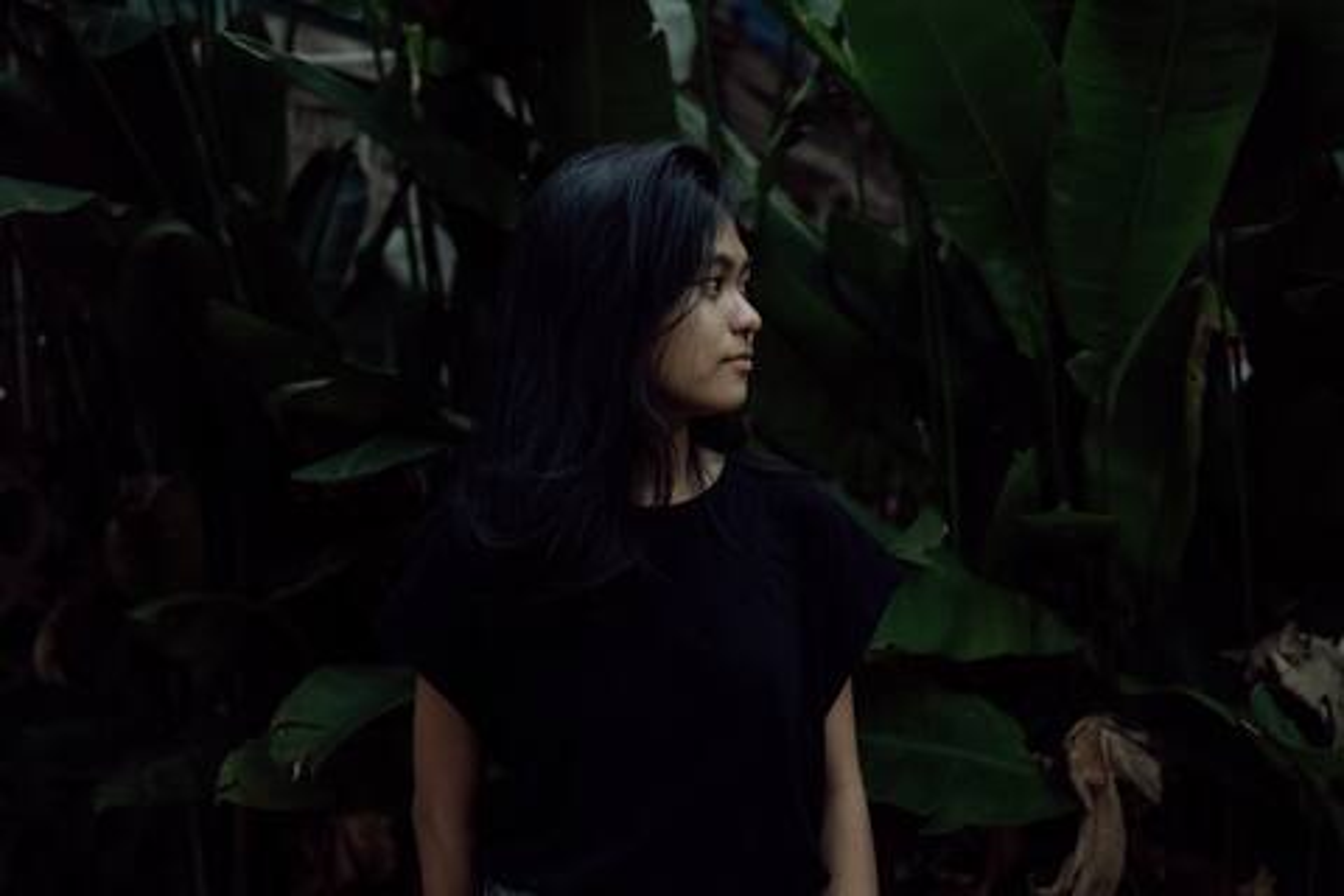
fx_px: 1344
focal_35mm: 36
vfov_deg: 36.9
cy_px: 448
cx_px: 672
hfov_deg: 53.1
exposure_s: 1/1600
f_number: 1.4
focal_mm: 24
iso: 800
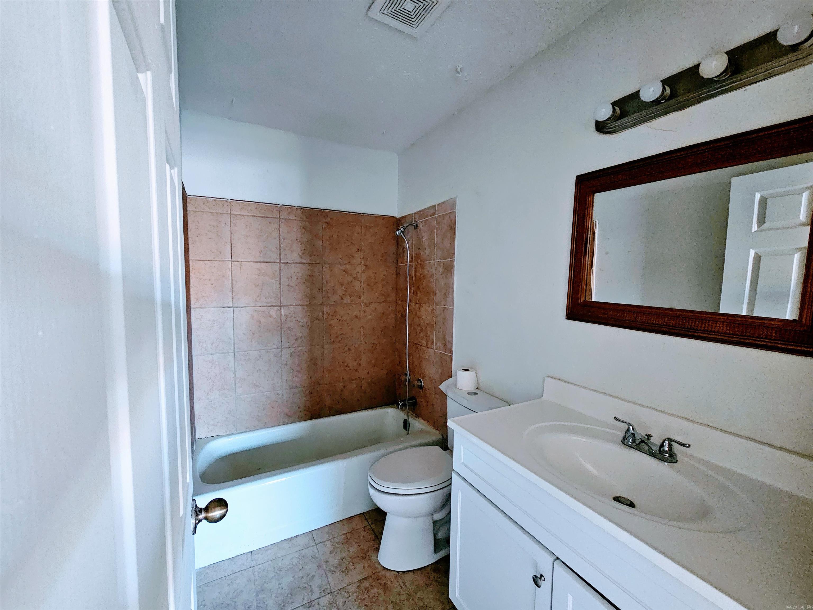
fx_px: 305
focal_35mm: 13
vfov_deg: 89.9
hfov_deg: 106.2
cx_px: 406
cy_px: 305
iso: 1250
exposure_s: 1/24
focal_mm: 2.2
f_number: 2.2
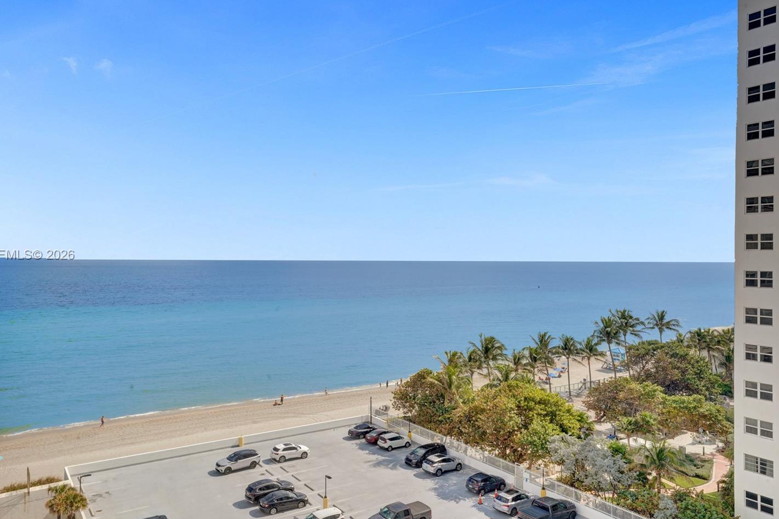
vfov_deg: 47.9
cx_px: 342
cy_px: 256
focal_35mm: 27
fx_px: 584
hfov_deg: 67.2
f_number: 18
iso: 1250
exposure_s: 1/500
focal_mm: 24
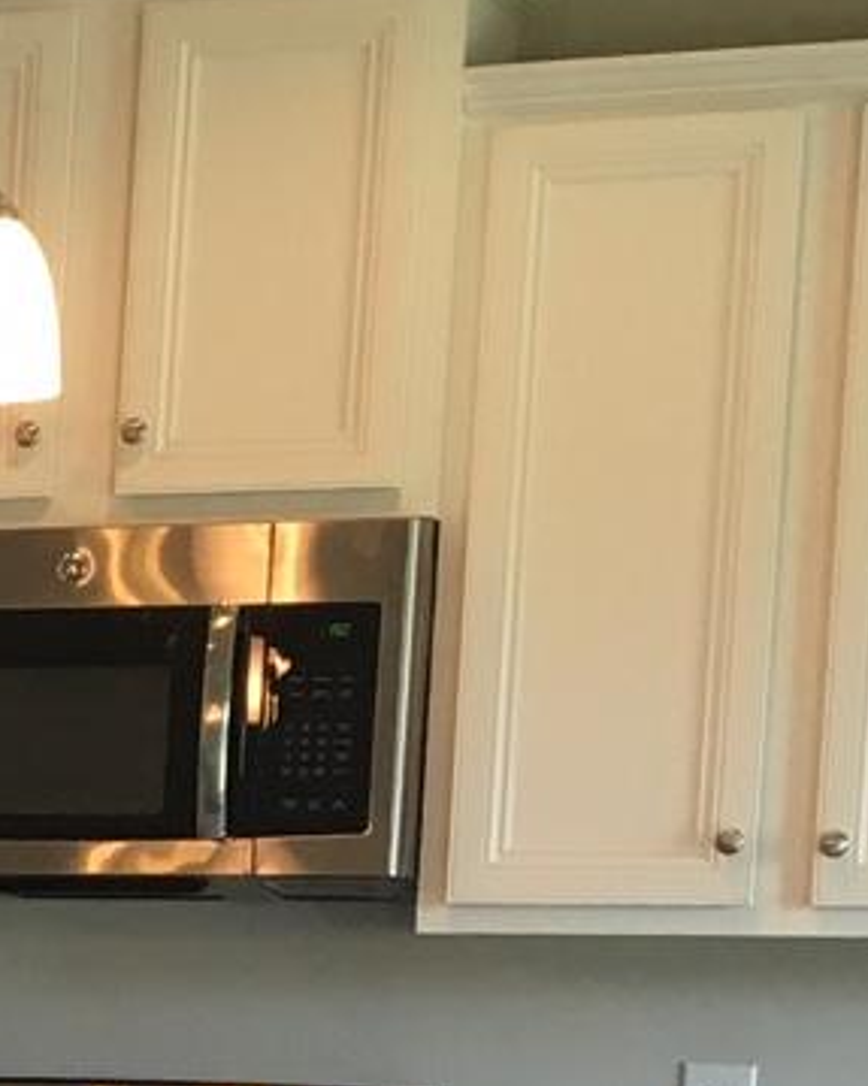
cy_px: 1528
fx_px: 5108
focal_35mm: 159
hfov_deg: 8.7
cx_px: -1288
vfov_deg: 11.7
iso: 50
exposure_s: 1/30
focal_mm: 4.15
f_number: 2.2
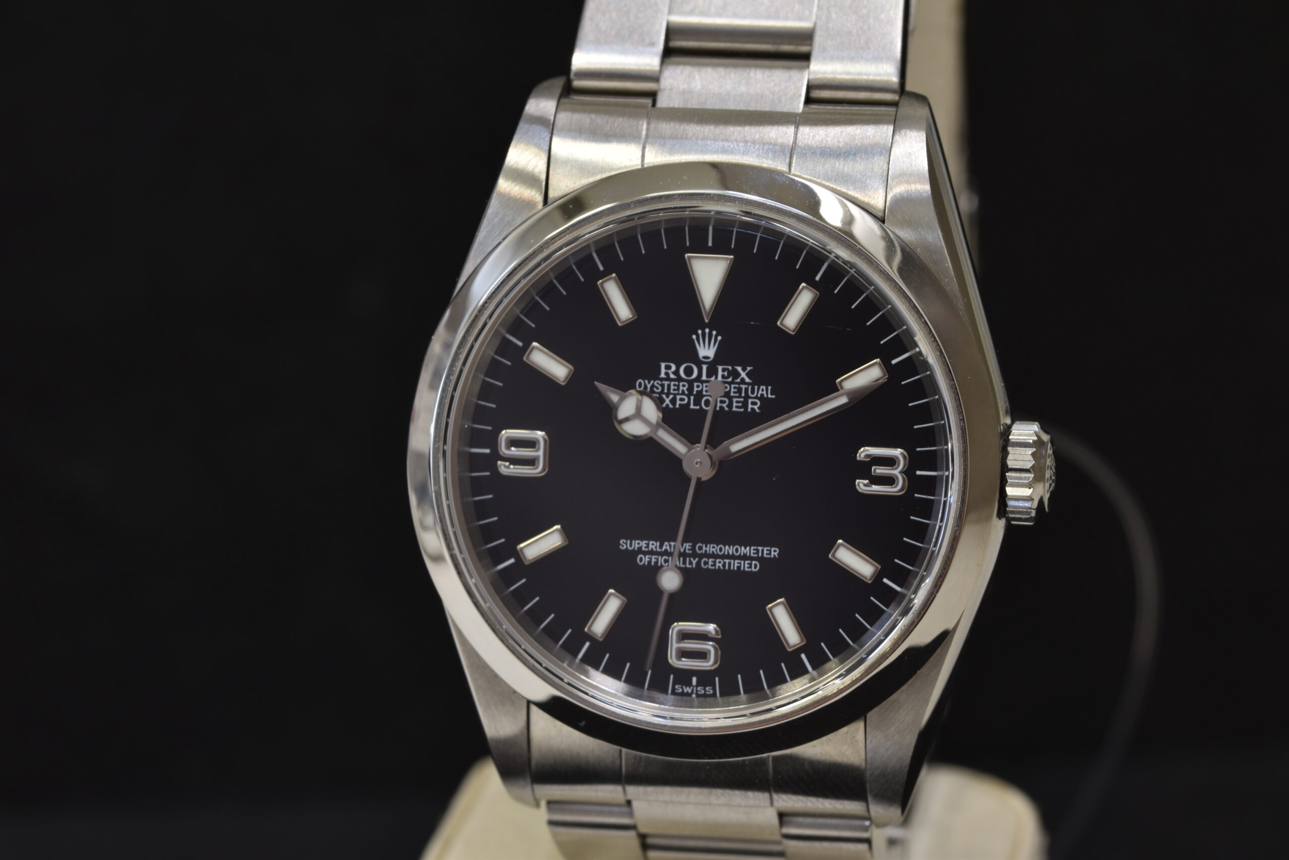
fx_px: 4834
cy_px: 430
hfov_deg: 15.2
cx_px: 644
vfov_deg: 10.2
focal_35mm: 135
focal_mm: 90
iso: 100
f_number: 13
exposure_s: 1/4
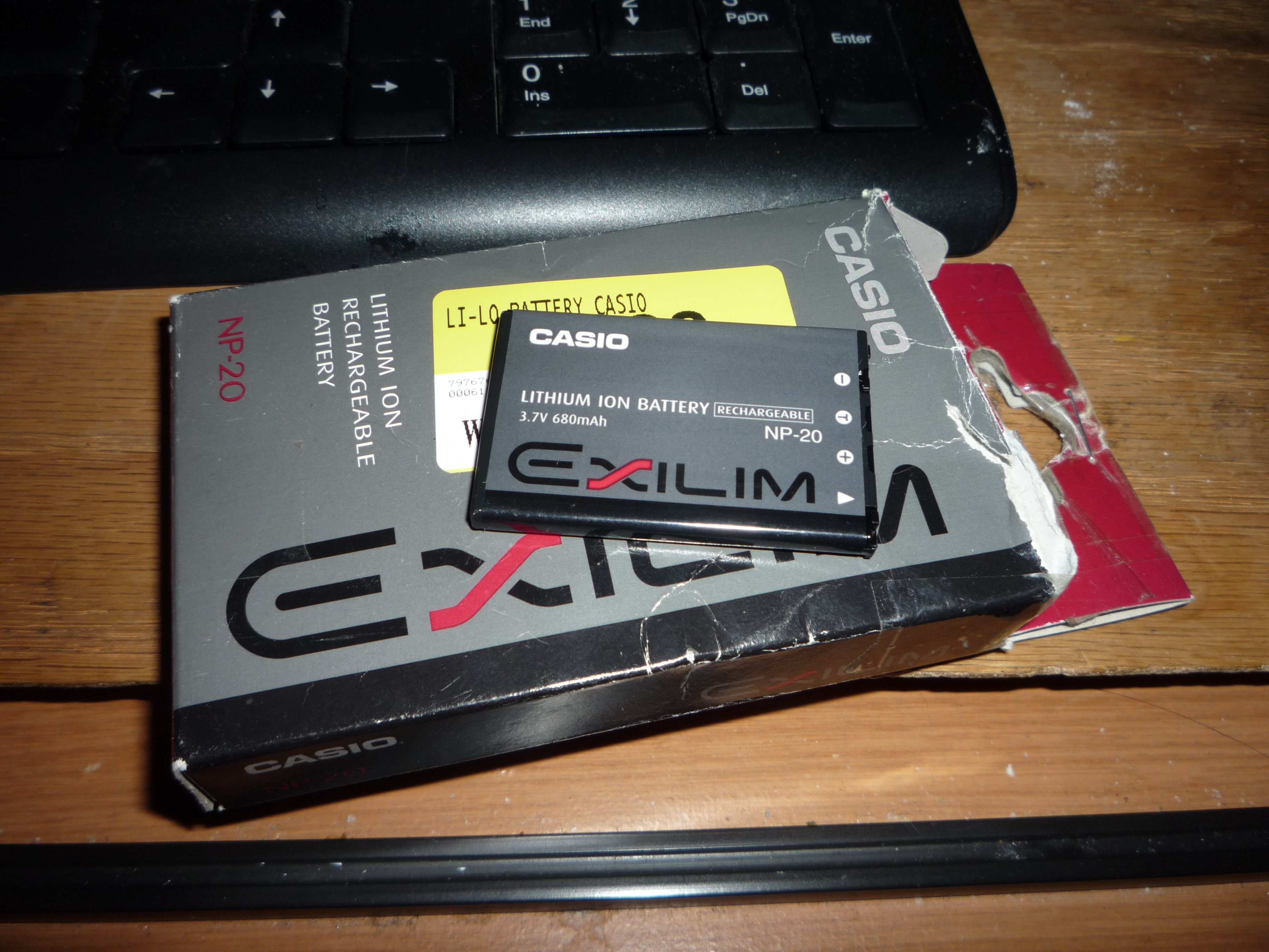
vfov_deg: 46.8
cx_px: 634
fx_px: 1100
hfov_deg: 60.0
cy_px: 476
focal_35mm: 30
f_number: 4
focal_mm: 5.2
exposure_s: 1/30
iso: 100
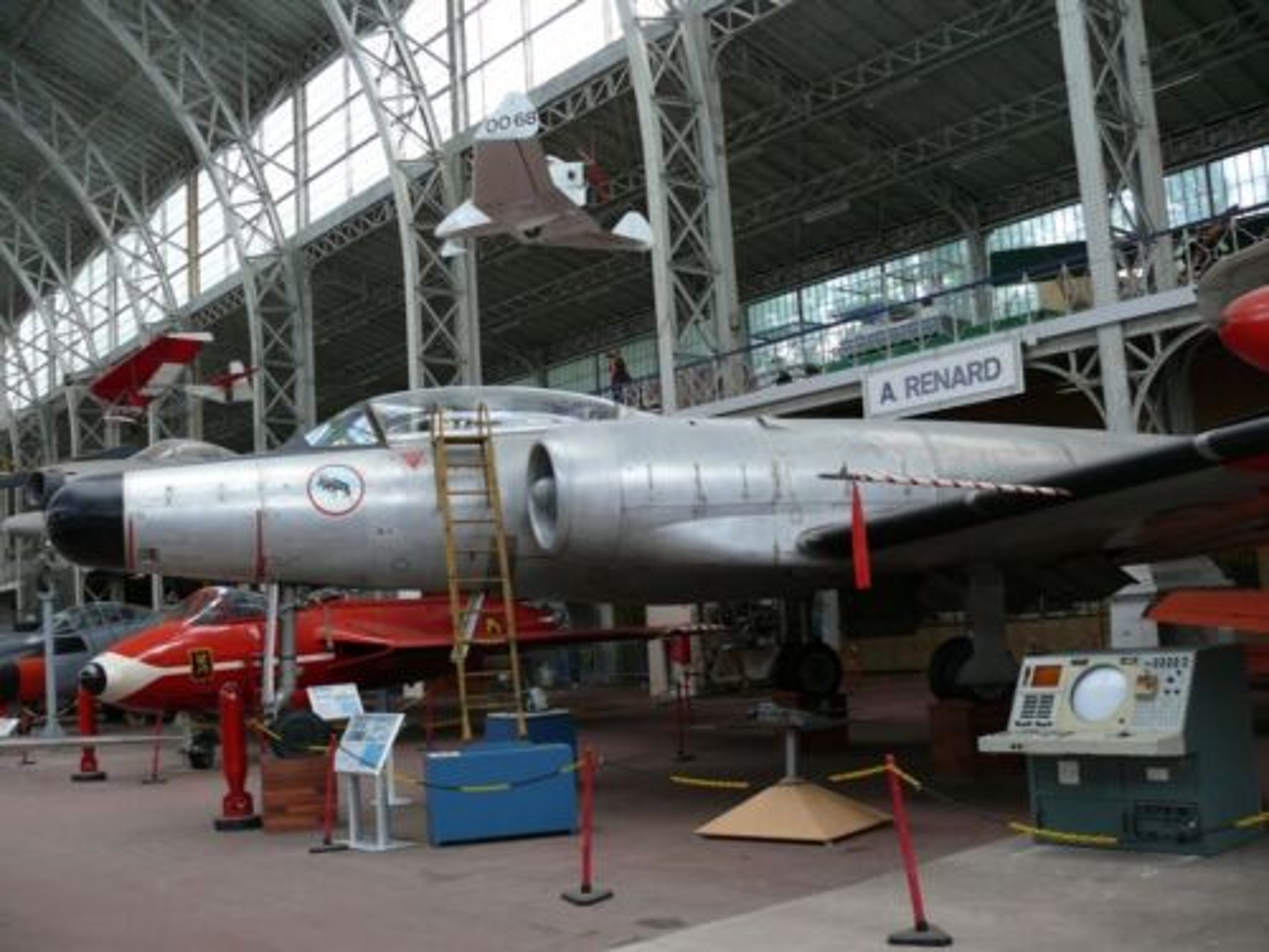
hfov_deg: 52.6
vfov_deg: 40.7
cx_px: 634
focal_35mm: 35
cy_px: 476
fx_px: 1283
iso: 100
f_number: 2.8
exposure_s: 1/100
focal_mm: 7.4
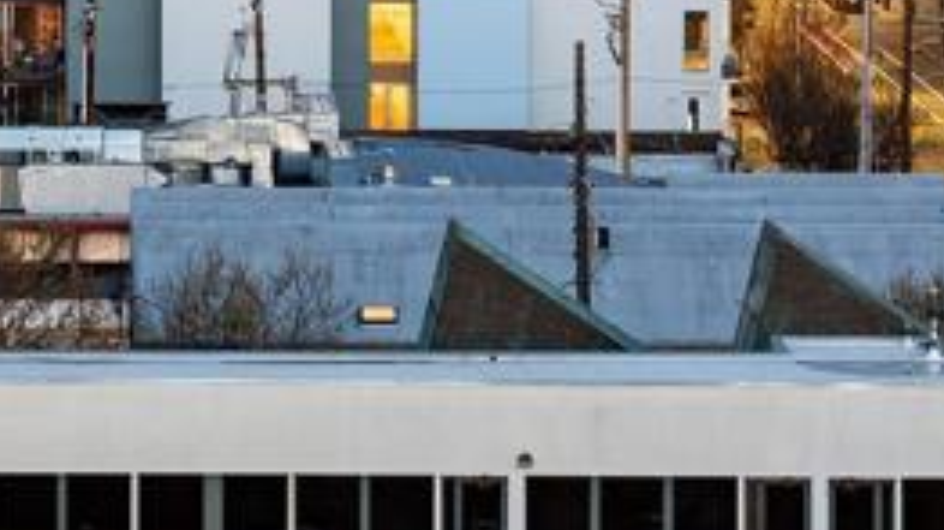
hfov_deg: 4.4
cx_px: -357
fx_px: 12183
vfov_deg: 2.5
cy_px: -548
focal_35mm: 487
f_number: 11
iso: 160
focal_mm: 119
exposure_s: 3.2
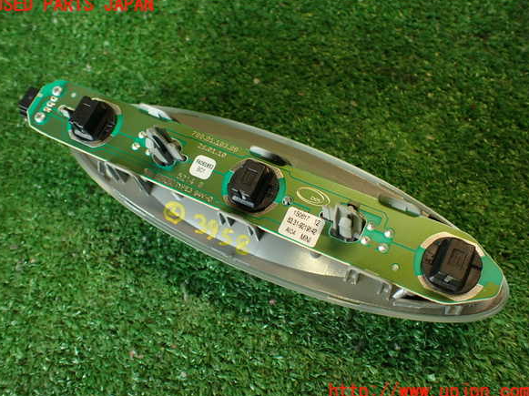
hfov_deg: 58.4
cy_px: 198
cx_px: 261
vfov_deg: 45.4
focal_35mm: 31
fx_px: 473
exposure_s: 1/50
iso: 200
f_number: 2.3
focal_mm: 5.4
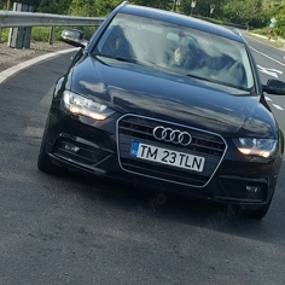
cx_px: 159
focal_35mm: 36
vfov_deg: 43.7
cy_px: 53
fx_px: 335
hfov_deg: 46.0
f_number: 1.8
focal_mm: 5.23
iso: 32
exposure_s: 1/667
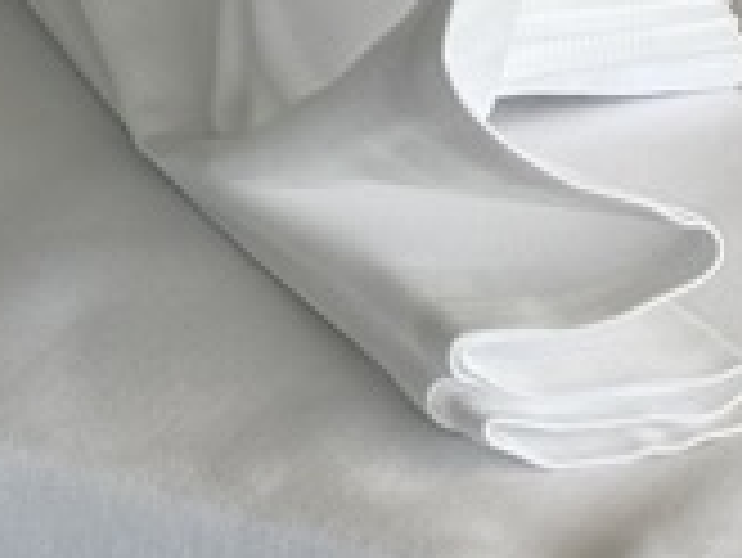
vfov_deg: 4.8
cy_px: -1116
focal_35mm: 297
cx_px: -247
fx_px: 6371
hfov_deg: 6.6
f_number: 1.78
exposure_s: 1/484
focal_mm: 6.76
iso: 64
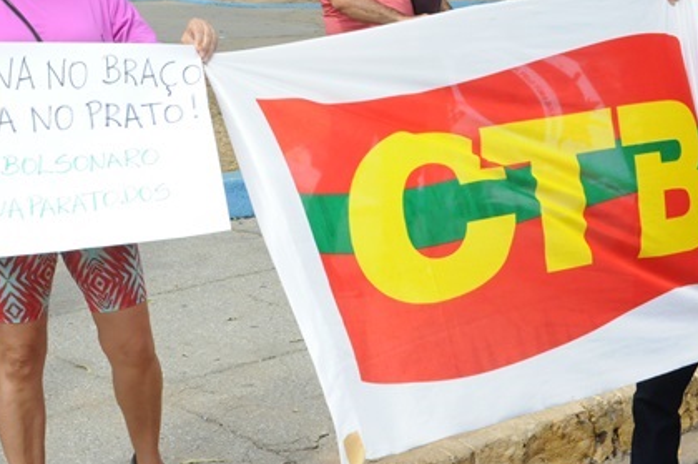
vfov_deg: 16.8
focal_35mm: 80
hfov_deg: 25.3
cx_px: 259
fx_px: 1549
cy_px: 39
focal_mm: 28
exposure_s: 1/640
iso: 1000
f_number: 13
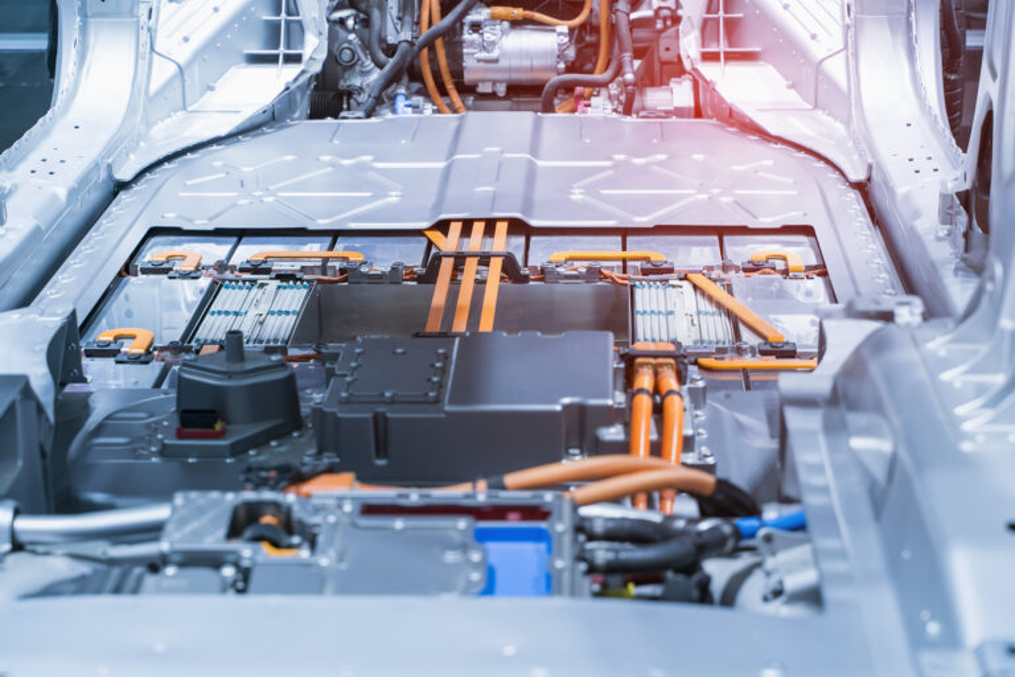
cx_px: 508
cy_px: 338
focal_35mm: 75
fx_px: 2114
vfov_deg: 18.2
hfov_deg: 27.0
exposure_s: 1/125
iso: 320
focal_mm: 75
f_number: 5.6
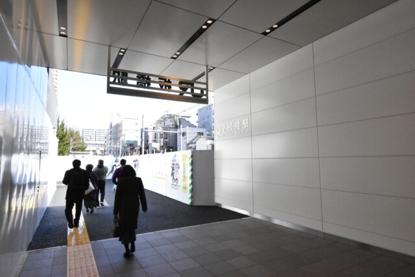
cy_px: 138
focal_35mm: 21
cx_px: 208
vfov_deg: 59.5
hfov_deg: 81.2
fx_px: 242
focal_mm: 14
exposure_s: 1/1000
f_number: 16
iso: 6400
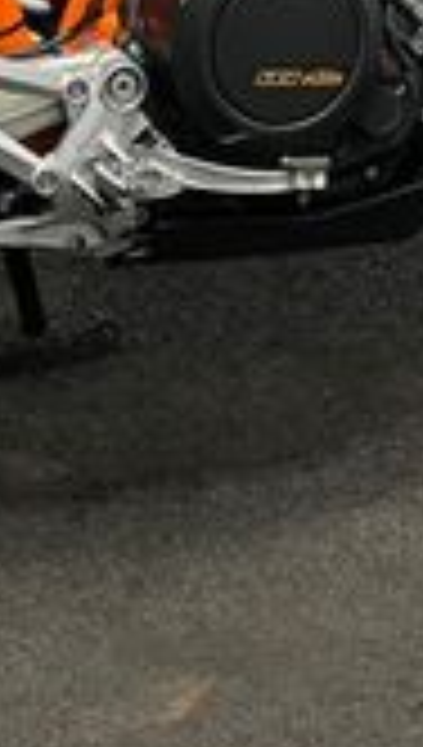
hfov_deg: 11.1
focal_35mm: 109
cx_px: 36
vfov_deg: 18.1
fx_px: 2162
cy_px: -270
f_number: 1.6
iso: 80
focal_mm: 5.1
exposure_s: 1/50
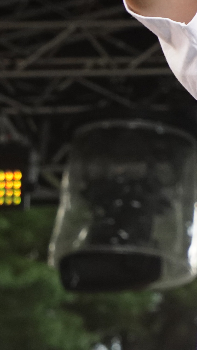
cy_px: 68
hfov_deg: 3.8
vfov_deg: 6.9
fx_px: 2915
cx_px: 602
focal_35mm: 314
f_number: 5
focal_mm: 73
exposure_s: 1/800
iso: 2000
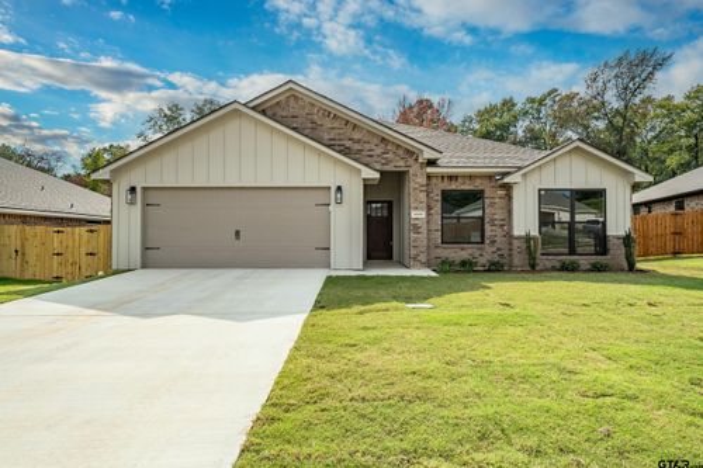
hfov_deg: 84.0
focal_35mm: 20
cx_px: 352
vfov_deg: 61.9
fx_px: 390
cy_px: 234
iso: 800
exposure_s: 1/8000
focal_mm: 20
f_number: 8
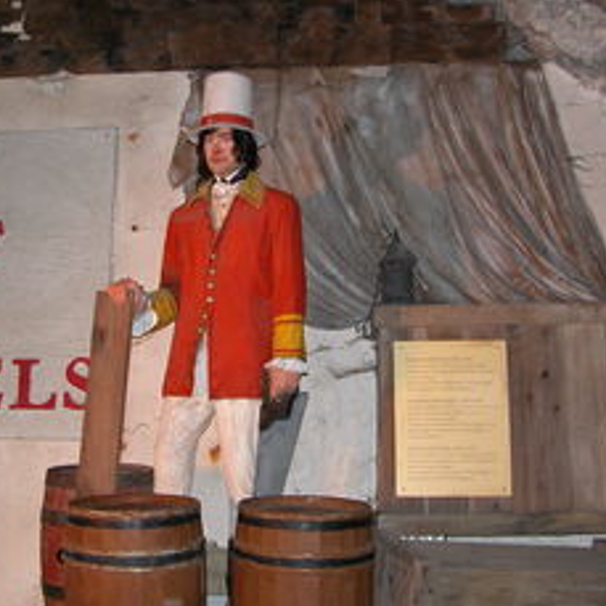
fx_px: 1070
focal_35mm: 54
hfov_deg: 31.4
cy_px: 291
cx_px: 196
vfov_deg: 31.6
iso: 200
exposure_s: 1/60
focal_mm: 8.9
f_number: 2.8
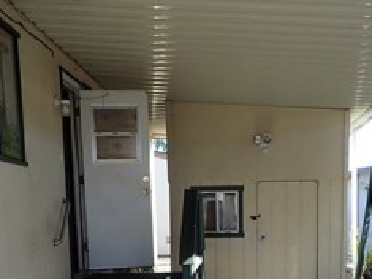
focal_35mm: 68
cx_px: 223
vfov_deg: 20.2
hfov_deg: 28.5
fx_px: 730
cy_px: 341
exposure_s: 1/250
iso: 100
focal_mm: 4.5
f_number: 2.8
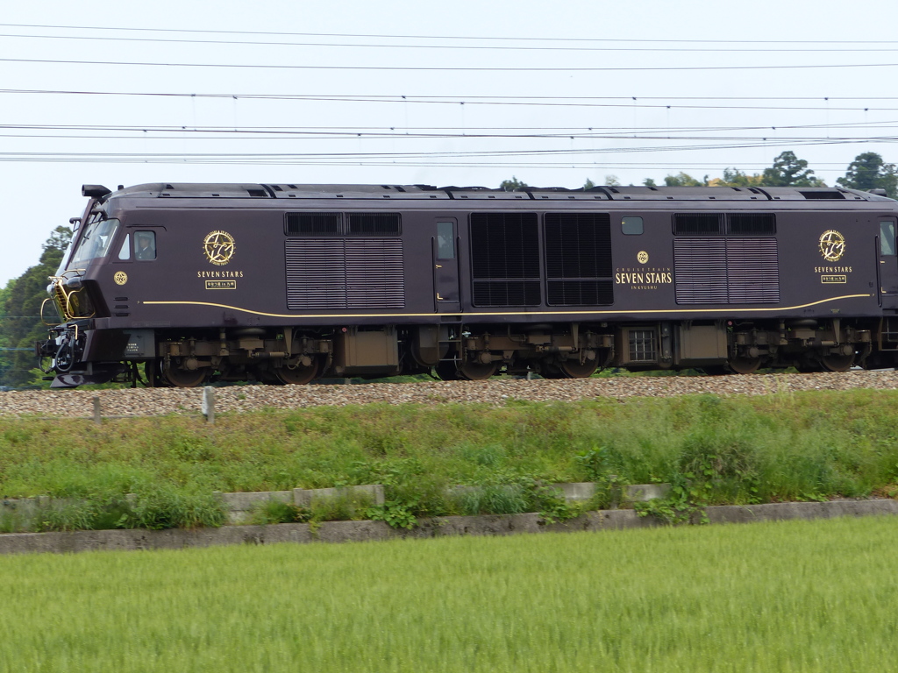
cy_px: 336
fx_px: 2698
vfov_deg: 14.2
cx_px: 449
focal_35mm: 104
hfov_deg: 18.9
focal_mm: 18.7
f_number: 4
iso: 100
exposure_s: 1/500
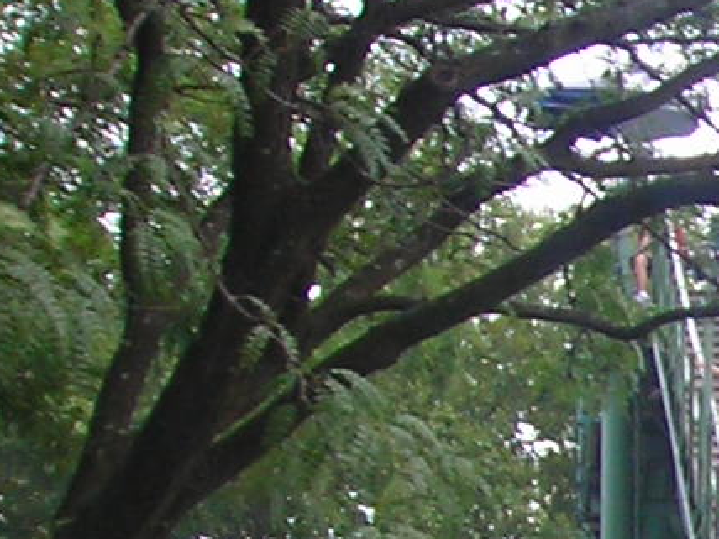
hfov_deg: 7.7
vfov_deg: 6.2
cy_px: 1316
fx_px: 4777
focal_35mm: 230
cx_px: 2034
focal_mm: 6.3
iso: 50
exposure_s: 1/131
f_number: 3.2
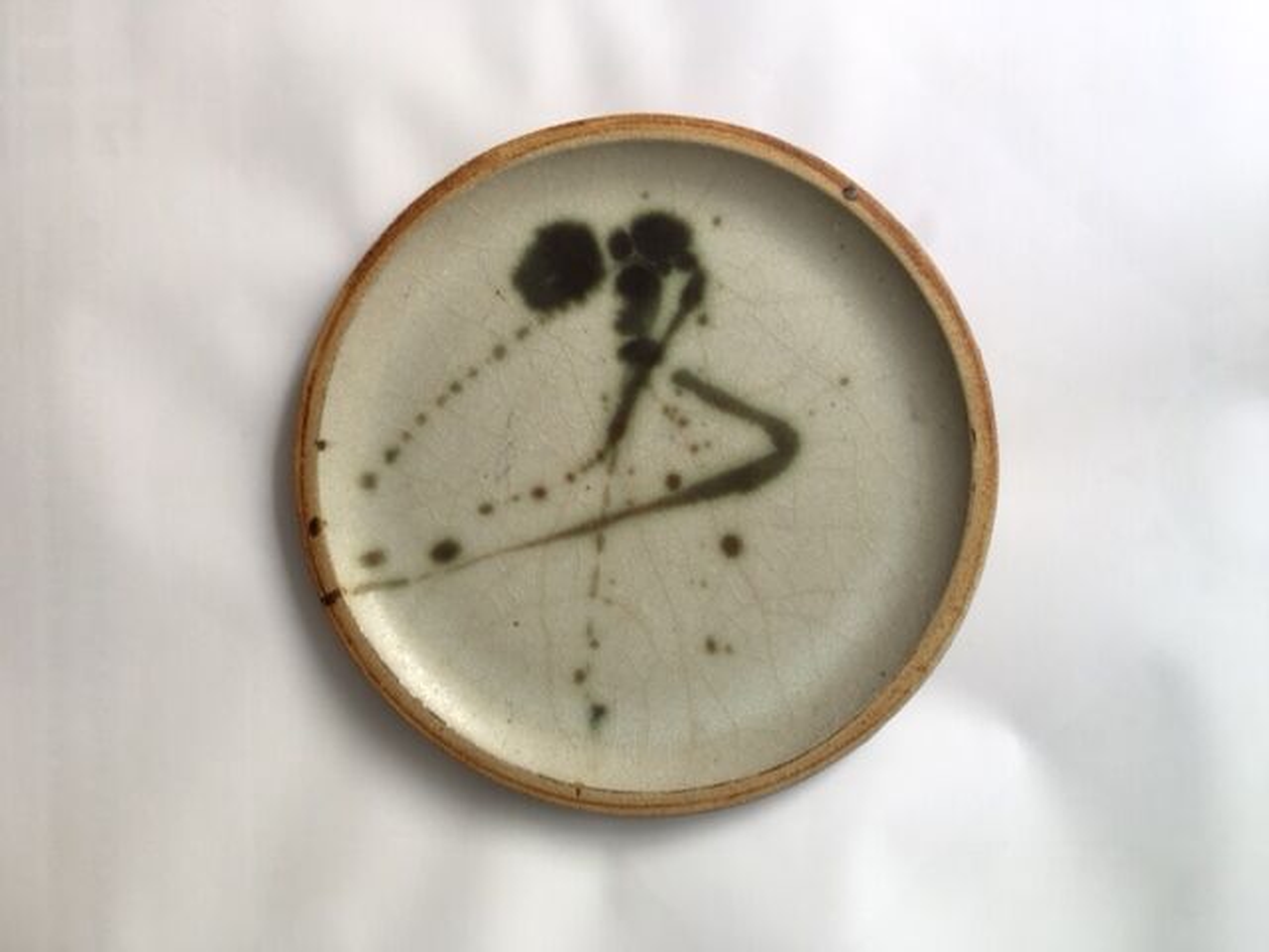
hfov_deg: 61.7
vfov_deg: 48.2
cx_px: 634
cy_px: 476
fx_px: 1063
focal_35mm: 29
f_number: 2.2
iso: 25
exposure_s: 1/50
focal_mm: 4.15
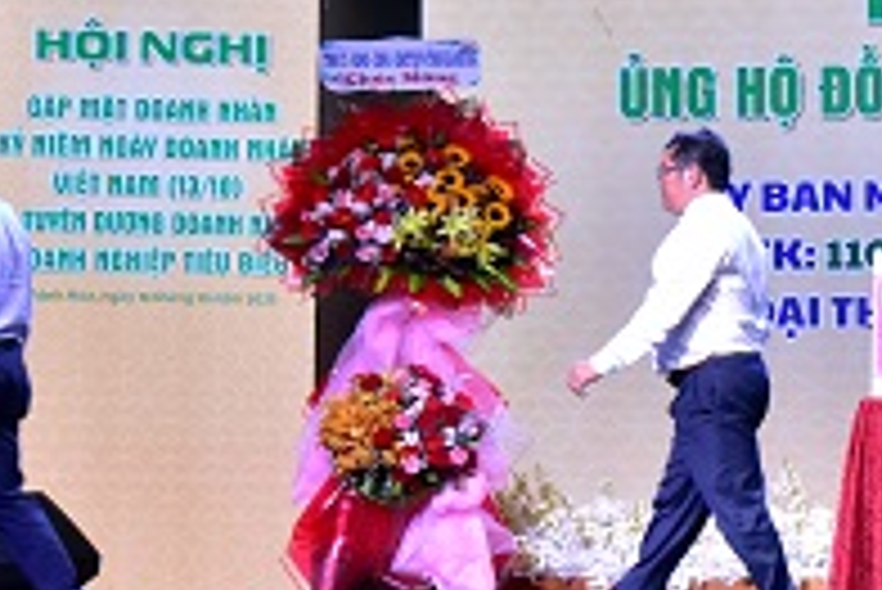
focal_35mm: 107
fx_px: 2623
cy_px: 428
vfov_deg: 12.8
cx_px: 1210
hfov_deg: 17.6
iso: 3200
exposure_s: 1/125
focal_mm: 35
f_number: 8
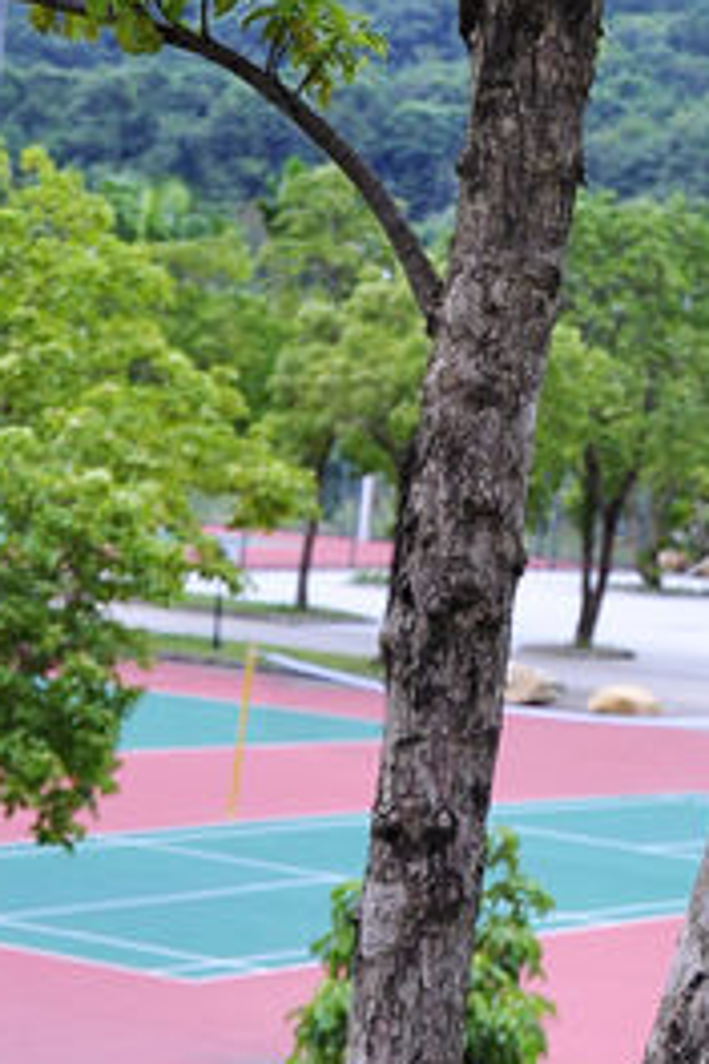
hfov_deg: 9.9
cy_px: -141
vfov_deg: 14.7
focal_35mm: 136
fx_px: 4017
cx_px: 916
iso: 560
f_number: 6.3
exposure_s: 1/60
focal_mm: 30
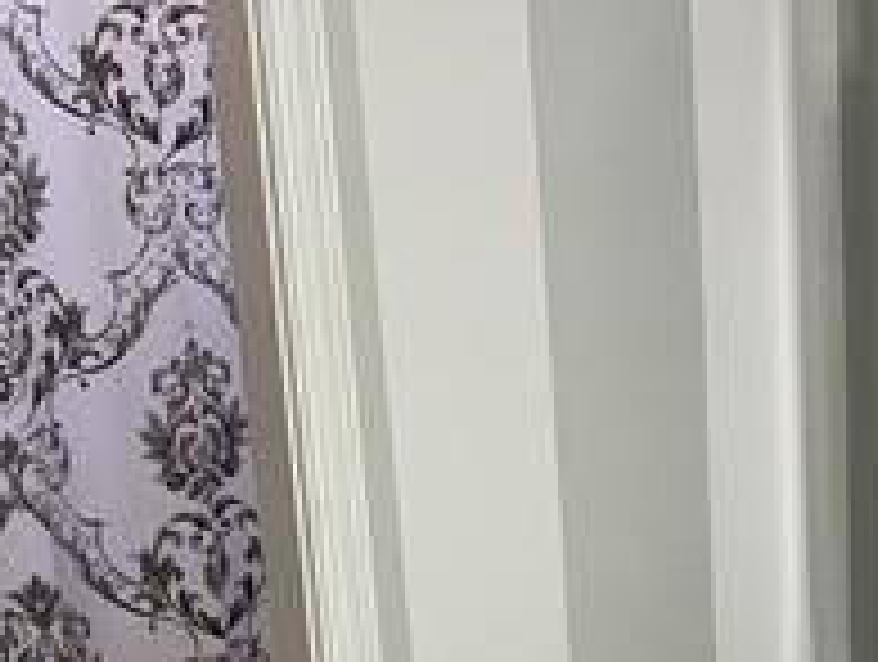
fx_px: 2414
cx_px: 991
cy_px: 896
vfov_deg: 14.8
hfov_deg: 19.6
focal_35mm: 95
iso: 50
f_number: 1.8
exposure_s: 1/60
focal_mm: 3
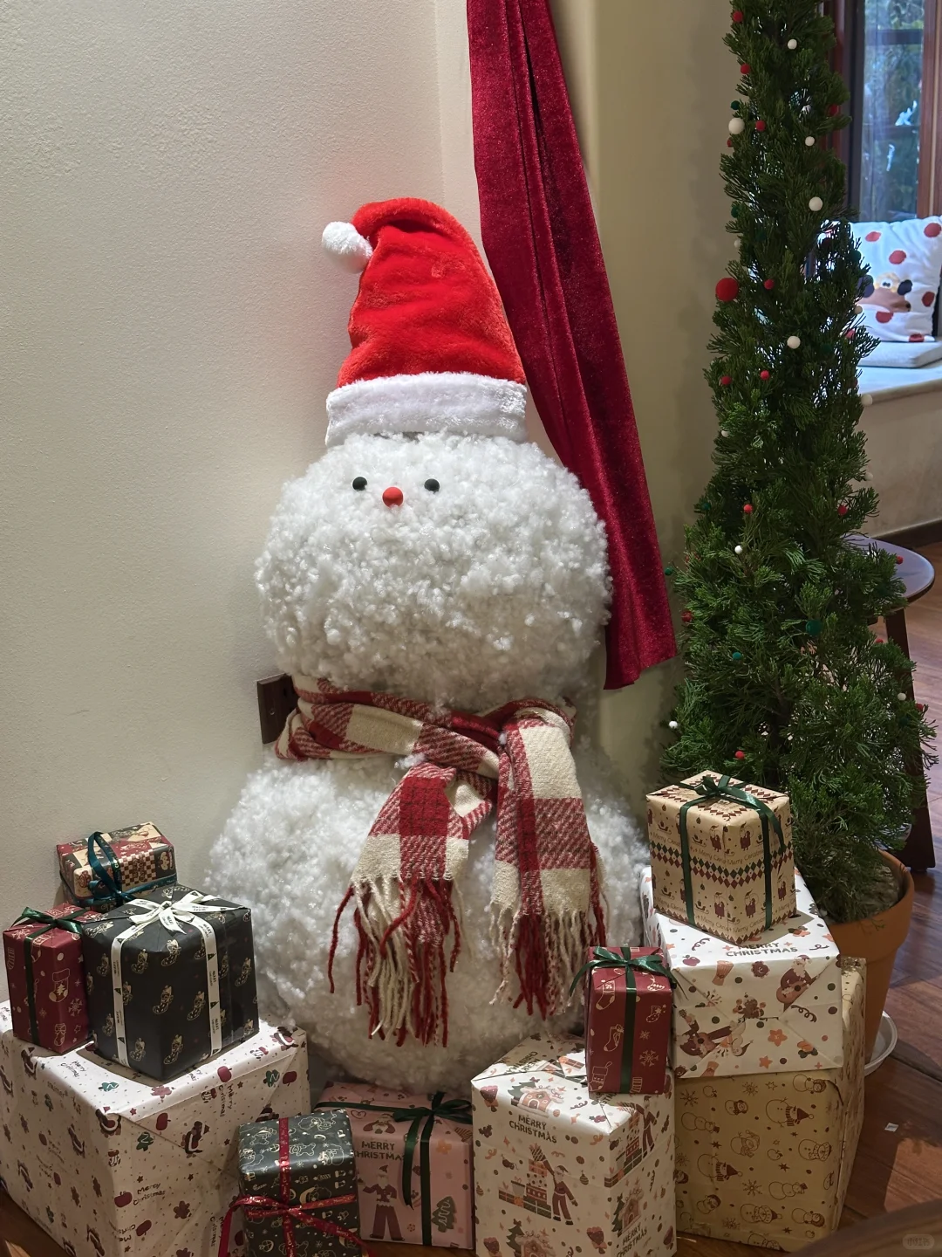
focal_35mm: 48
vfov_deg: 39.7
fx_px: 1742
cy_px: 628
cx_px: 471
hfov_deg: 30.3
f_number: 1.78
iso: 200
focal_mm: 6.86
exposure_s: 1/33
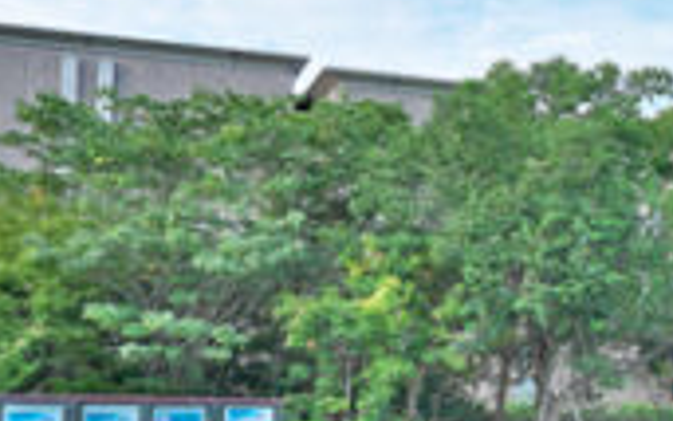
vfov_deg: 15.2
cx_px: 984
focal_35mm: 86
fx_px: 1578
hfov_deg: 20.8
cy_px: 283
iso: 200
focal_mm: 24
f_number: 10
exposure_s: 1/80
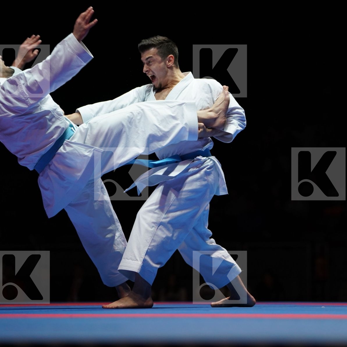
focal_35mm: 168
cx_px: 220
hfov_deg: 10.4
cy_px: 174
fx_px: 1905
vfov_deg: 10.4
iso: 1600
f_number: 2.8
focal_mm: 131
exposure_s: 1/500
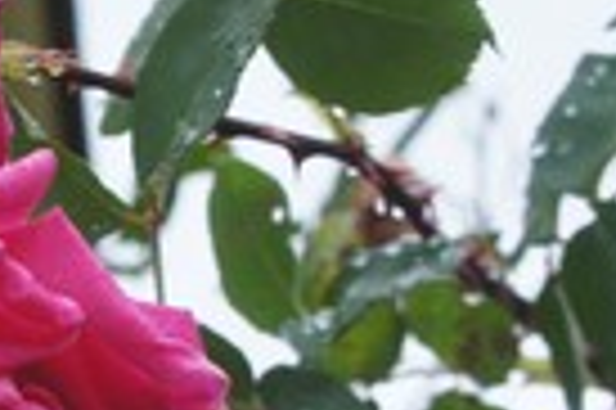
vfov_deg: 11.7
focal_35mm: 116
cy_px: 383
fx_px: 1977
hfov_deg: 16.7
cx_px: -198
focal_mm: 23
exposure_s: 1/160
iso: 400
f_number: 5.6
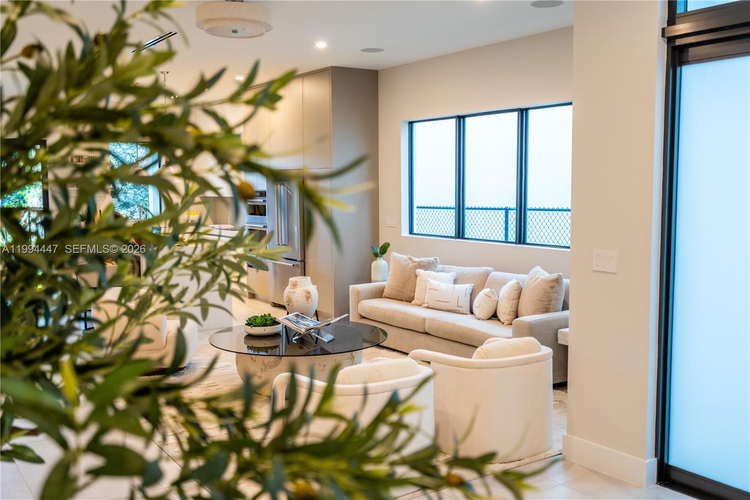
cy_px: 250
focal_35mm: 35
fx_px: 729
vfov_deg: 37.8
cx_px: 375
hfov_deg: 54.4
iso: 500
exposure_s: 1/25
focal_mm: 35
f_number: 4
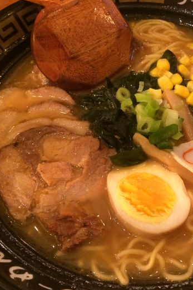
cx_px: 146
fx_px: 337
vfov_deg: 46.4
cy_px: 145
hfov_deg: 31.3
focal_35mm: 42
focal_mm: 4.12
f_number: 2.2
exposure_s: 1/20
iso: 320
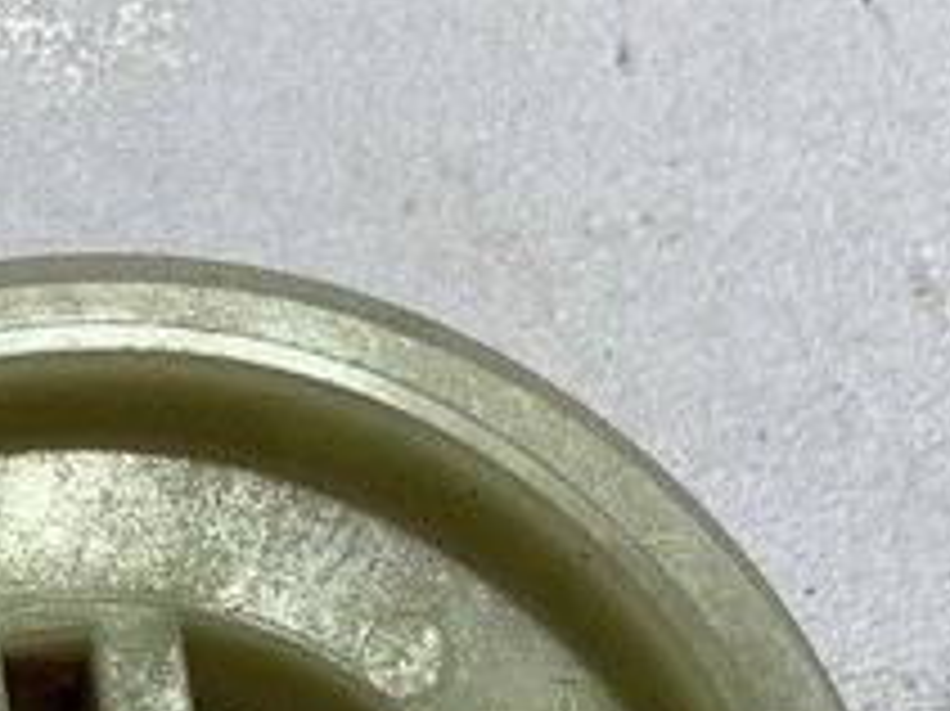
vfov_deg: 14.7
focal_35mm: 94
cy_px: 1051
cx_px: -36
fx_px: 2578
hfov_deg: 20.1
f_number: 1.8
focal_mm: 4.25
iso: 25
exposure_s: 1/158
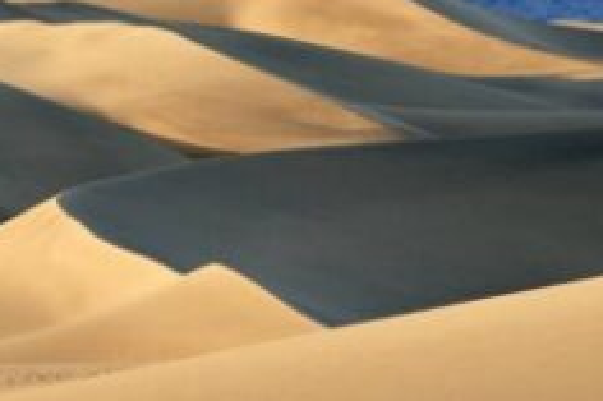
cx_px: 240
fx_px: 16336
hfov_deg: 2.1
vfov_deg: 1.4
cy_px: 450
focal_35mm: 976
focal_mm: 200
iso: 100
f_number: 11
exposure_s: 1/15
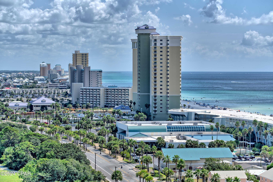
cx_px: 136
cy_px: 91
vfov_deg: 12.8
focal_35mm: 107
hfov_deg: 19.1
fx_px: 812
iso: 100
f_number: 9.5
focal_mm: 107
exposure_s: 1/250
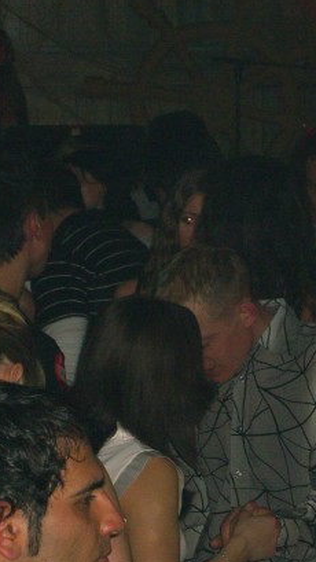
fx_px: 2712
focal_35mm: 182
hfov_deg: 6.7
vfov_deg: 11.8
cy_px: 261
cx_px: 202
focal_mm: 23.7
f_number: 5.1
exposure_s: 1/60
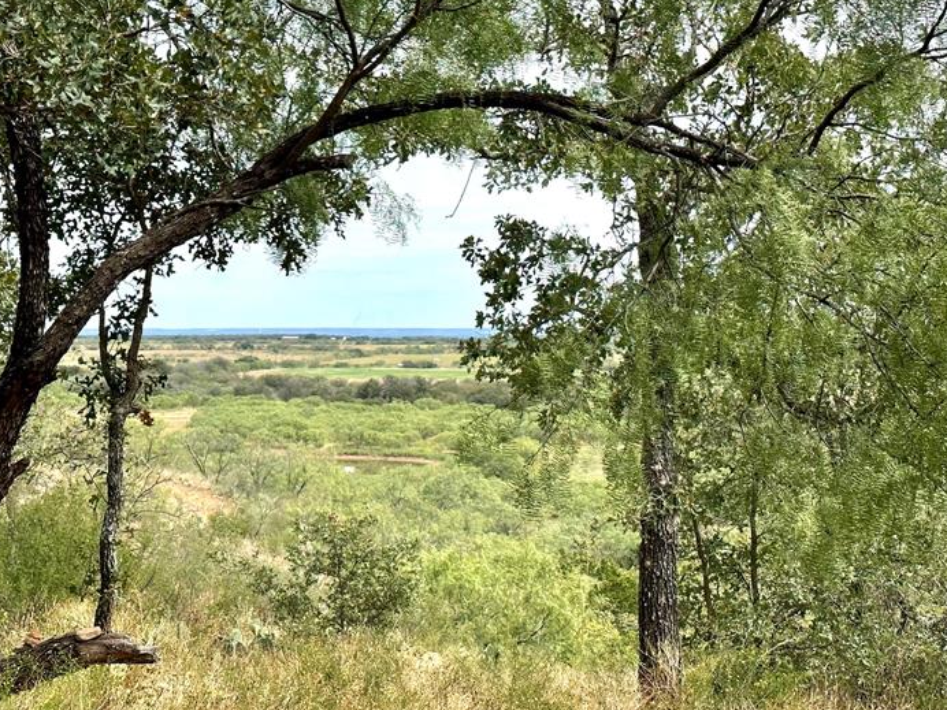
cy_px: 213
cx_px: 460
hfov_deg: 27.4
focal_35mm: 71
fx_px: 1942
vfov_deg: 20.6
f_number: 1.78
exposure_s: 1/2597
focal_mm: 6.86
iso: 64
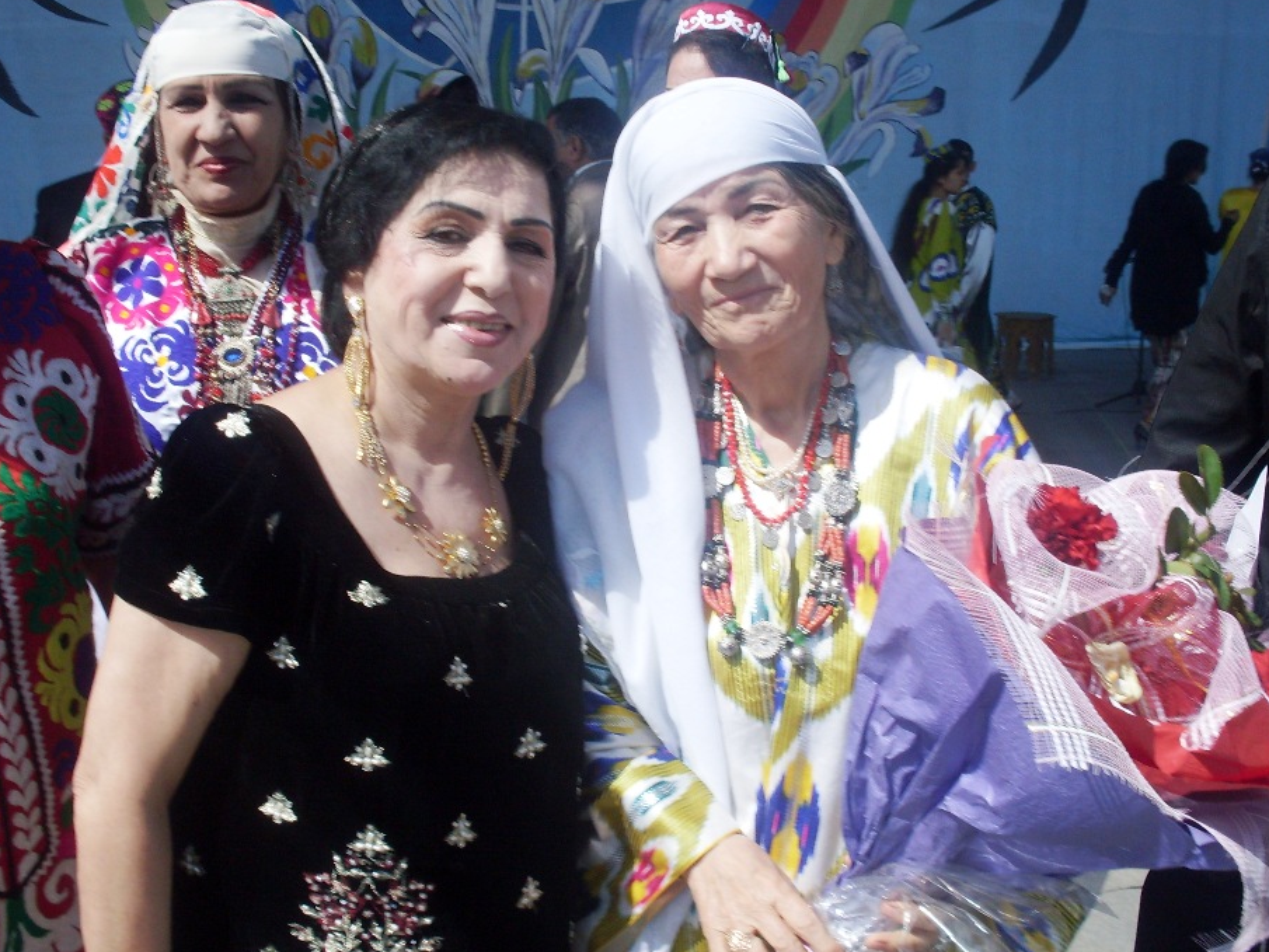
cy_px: 489
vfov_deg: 33.6
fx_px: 1577
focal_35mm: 43
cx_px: 634
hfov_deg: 43.8
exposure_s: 1/250
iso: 80
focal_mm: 6.3
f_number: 8.4
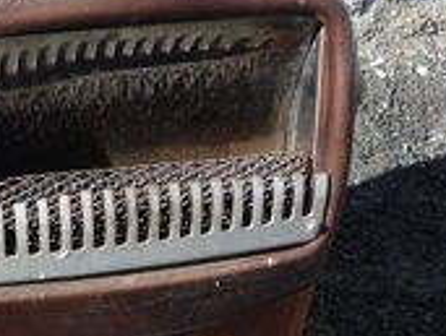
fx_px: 1085
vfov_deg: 17.4
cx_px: 68
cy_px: 305
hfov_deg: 22.8
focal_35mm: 84
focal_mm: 5.2
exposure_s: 1/320
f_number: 4
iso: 100
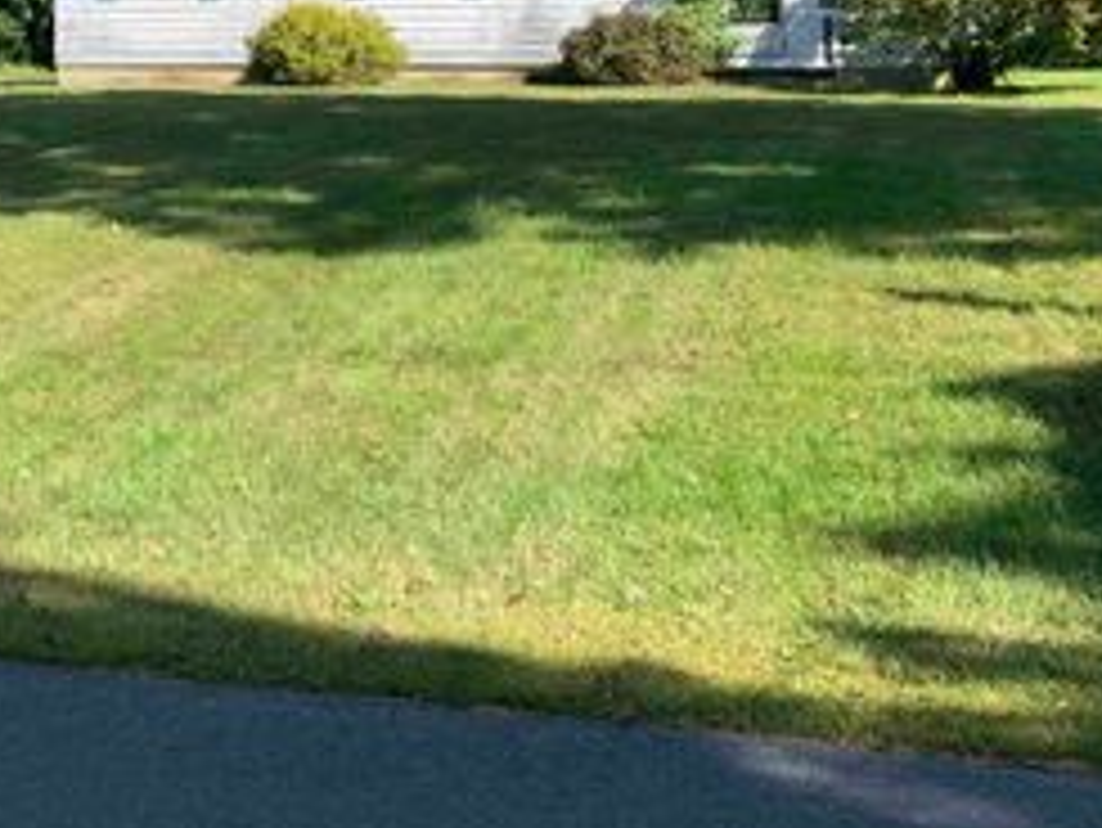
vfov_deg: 26.2
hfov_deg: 34.8
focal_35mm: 53
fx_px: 1688
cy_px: 11
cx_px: 189
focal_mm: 4.25
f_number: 1.8
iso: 25
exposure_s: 1/849
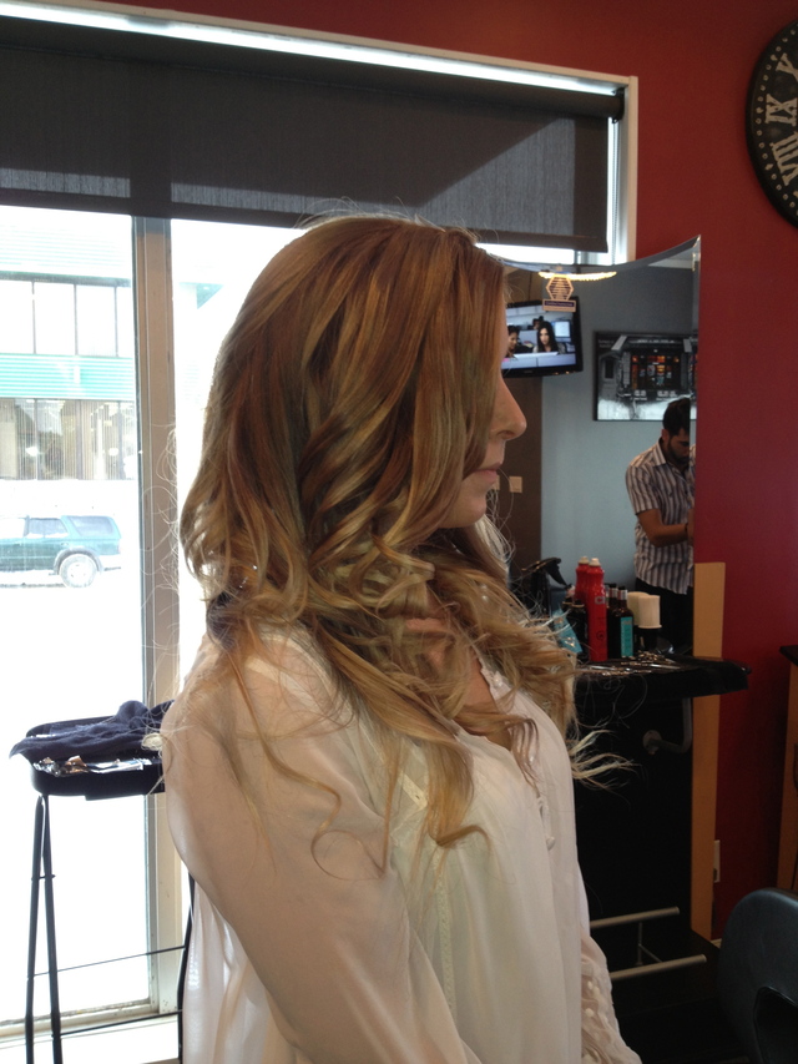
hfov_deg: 40.7
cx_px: 399
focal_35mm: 35
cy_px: 532
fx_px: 1076
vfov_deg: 52.6
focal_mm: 4.28
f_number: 2.4
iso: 50
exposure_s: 1/21
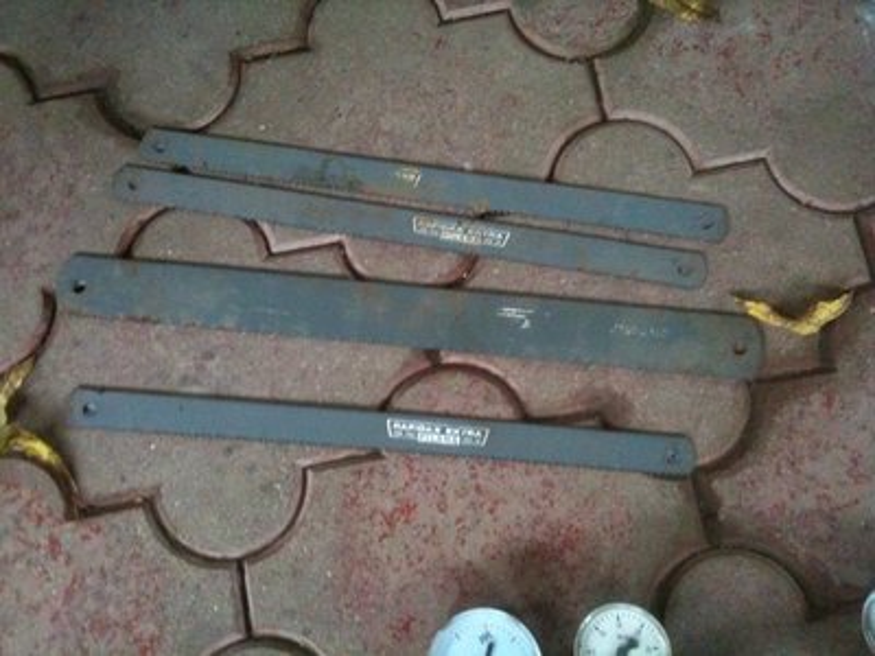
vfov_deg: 40.7
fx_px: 885
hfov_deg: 52.6
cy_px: 328
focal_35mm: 35
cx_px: 438
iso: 500
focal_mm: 3.85
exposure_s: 1/15
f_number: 2.8
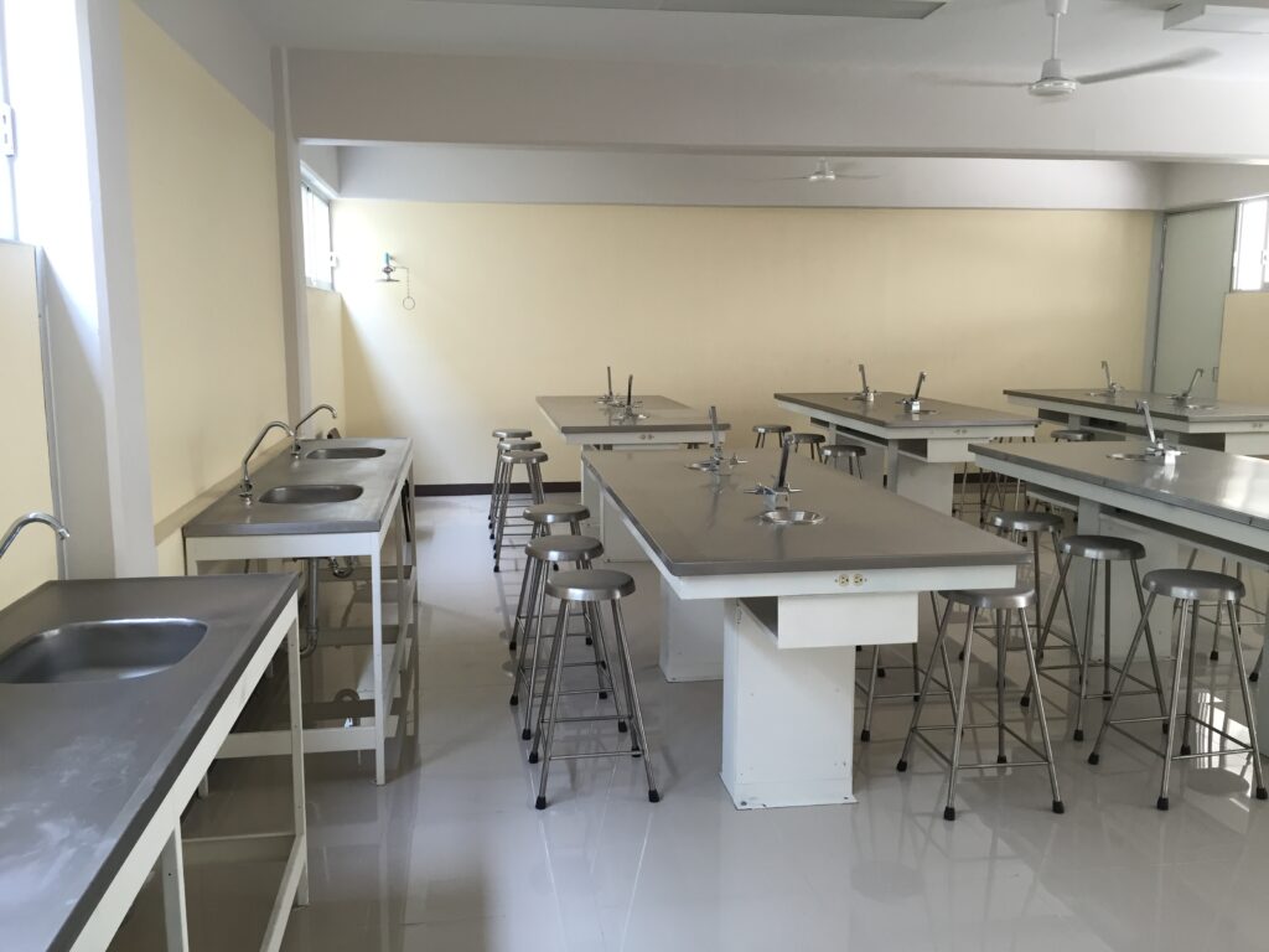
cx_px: 634
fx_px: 1063
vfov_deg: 48.2
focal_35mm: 29
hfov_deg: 61.7
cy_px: 476
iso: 32
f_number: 2.2
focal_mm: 4.15
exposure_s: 1/30
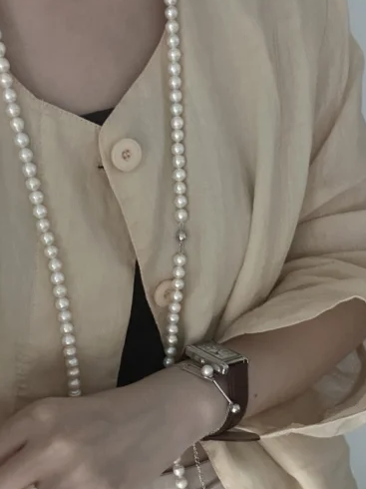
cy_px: 308
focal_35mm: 49
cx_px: 132
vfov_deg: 38.7
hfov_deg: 29.5
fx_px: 691
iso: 400
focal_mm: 2.69
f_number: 1.9
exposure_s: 1/34
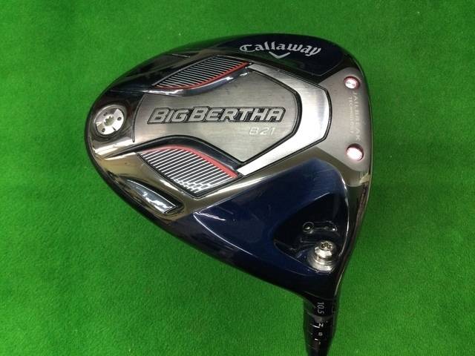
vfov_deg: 45.4
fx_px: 425
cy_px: 178
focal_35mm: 31
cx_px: 238
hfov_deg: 58.4
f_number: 2.4
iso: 100
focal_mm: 3.3
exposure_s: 1/30
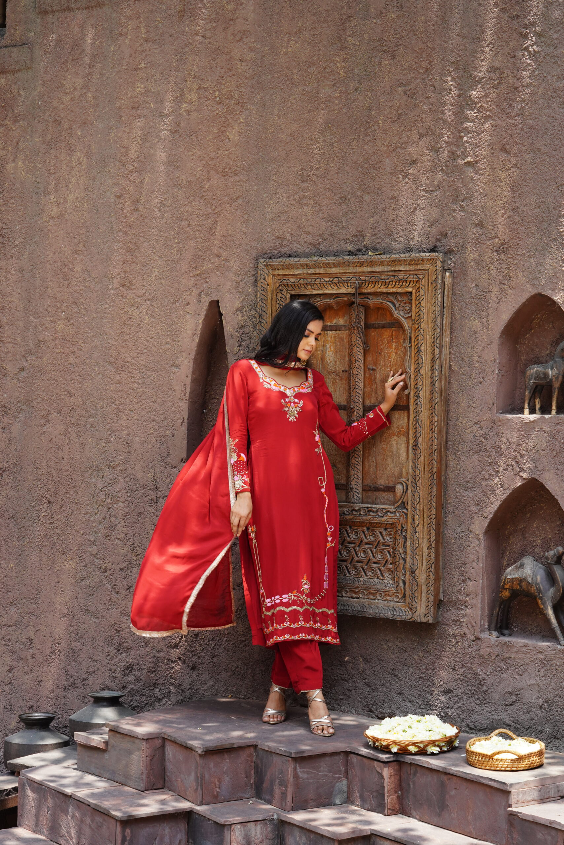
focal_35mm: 72
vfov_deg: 28.1
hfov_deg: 18.9
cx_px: 282
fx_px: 1691
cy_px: 422
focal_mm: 72
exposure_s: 1/160
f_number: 10
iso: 640
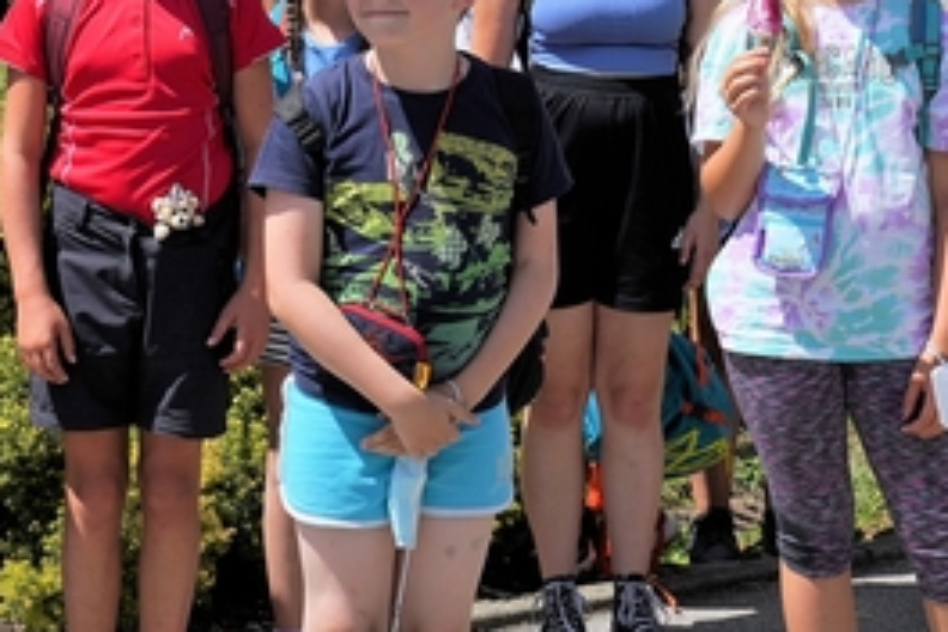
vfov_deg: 12.5
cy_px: 63
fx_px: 2870
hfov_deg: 18.6
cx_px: 733
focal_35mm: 109
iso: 100
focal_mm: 36
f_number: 8
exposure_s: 1/1250
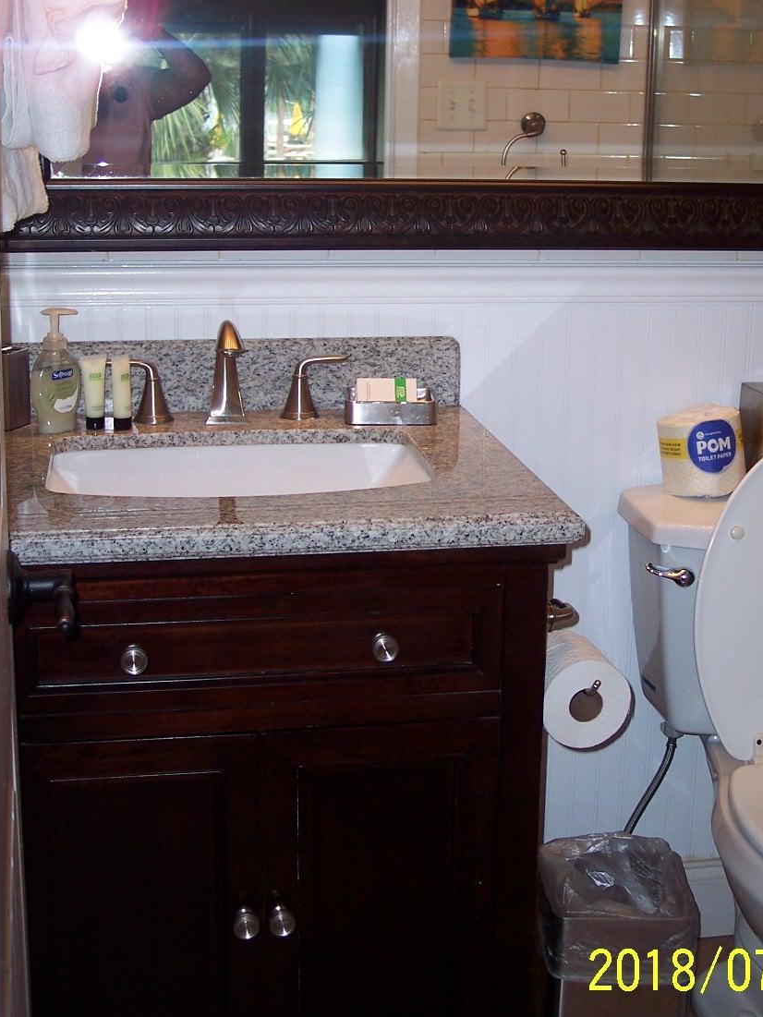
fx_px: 1557
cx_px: 454
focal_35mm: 53
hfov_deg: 27.5
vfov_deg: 36.0
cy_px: 381
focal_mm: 8
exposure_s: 1/60
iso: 100
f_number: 2.8
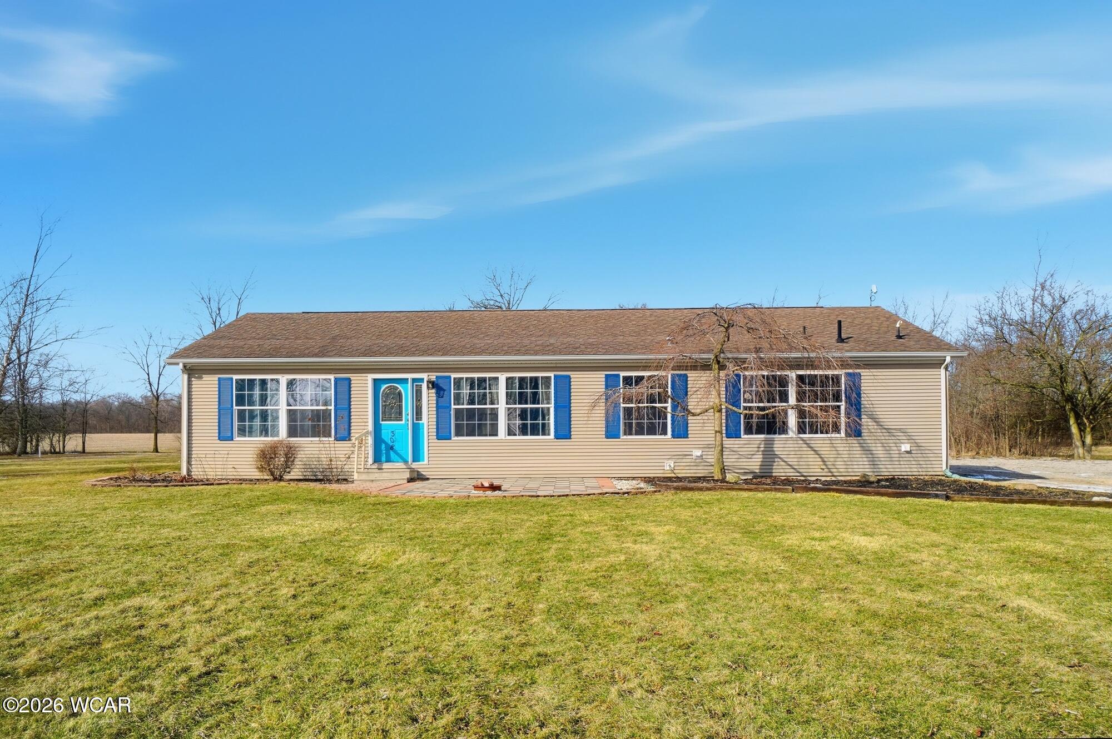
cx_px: 556
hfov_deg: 81.3
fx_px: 648
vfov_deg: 59.4
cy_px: 370
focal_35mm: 21
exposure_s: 1/3200
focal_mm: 14
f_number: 10
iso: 125
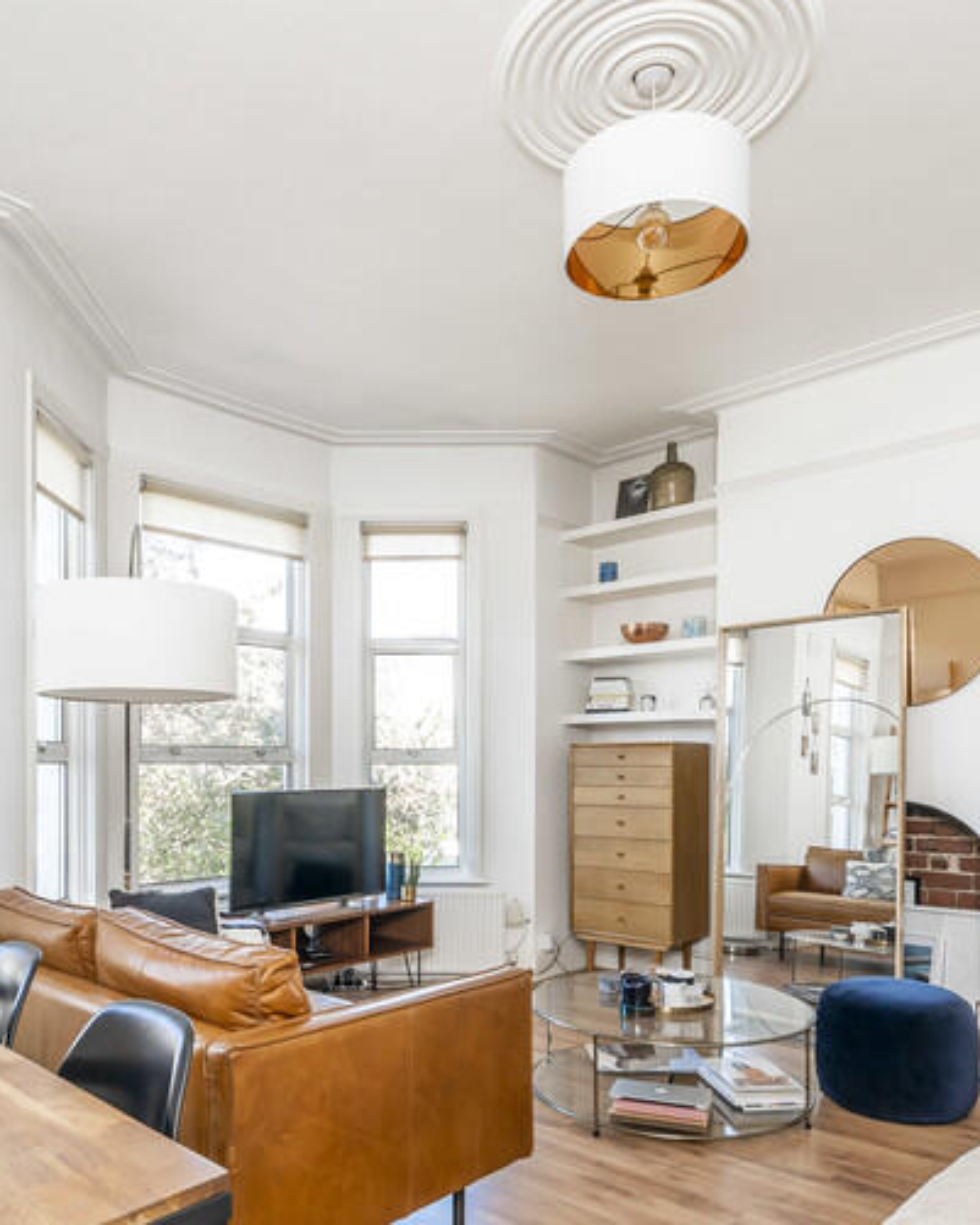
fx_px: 834
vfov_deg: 71.0
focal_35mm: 23
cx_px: 440
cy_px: 789
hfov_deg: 60.8
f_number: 8
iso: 400
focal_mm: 12
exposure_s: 1/40
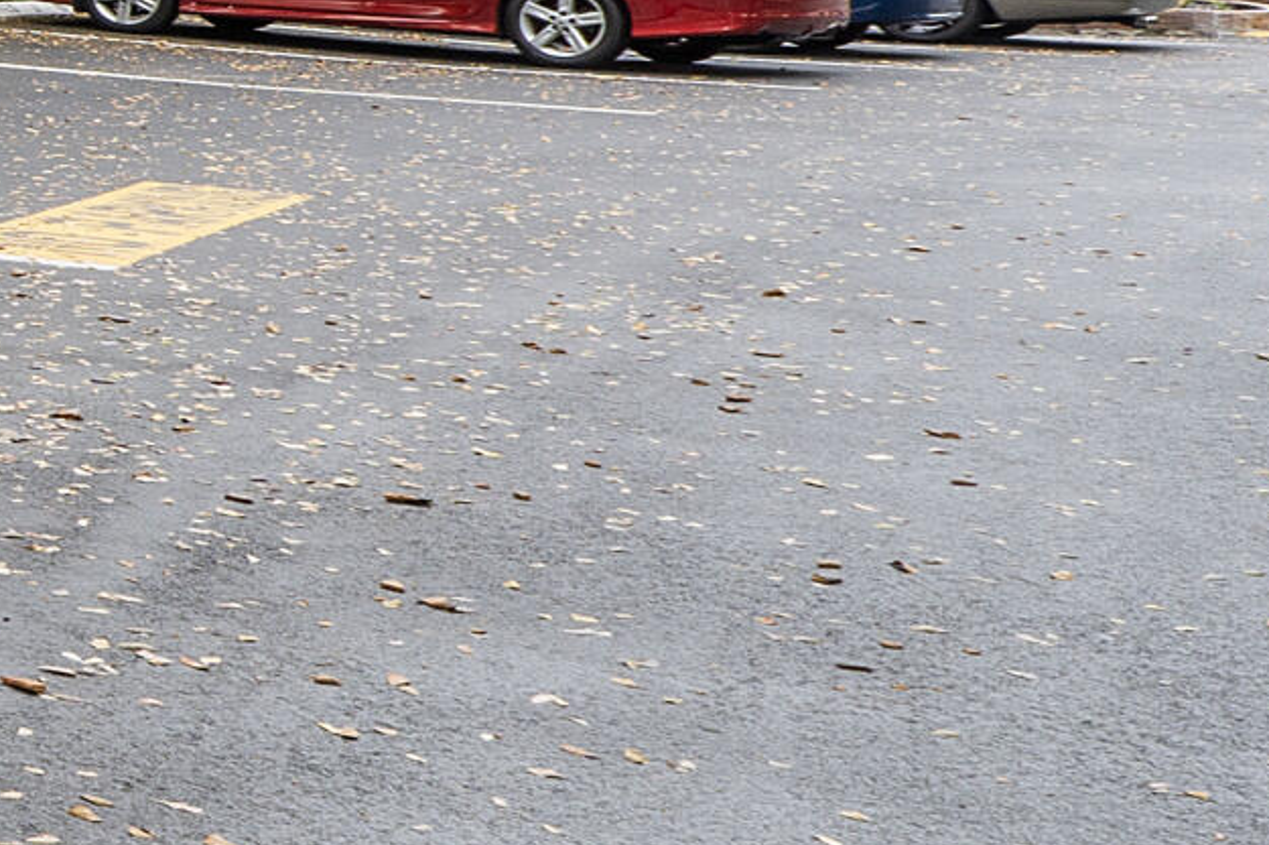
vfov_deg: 17.8
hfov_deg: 15.8
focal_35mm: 72
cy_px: -216
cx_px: -1681
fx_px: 2537
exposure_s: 1/40
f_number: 11
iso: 100
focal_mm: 10
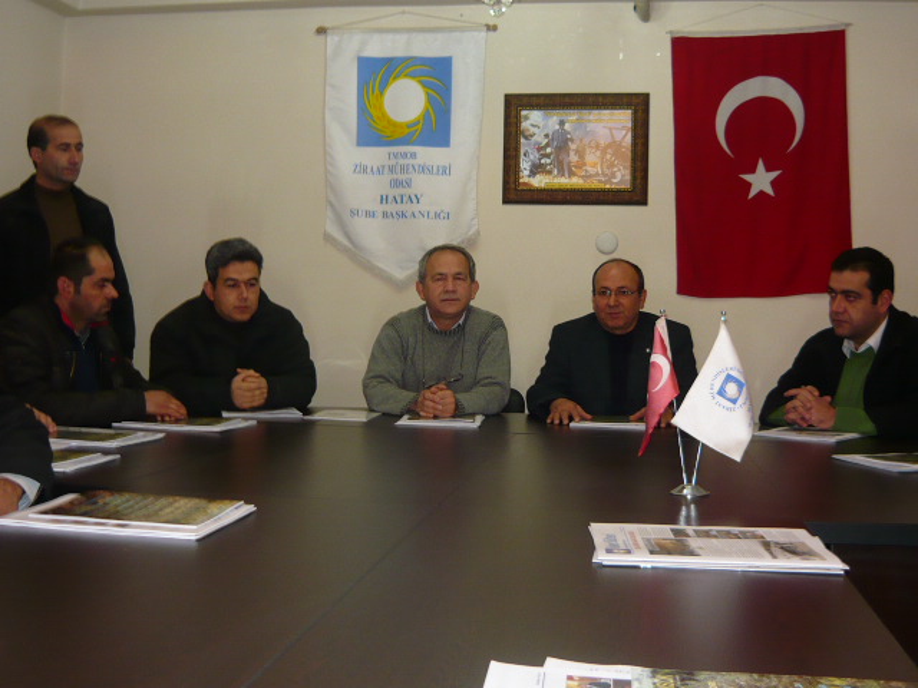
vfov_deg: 36.8
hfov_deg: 47.9
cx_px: 459
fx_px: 1034
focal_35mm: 39
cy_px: 344
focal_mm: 5.5
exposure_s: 1/30
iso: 160
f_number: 2.8
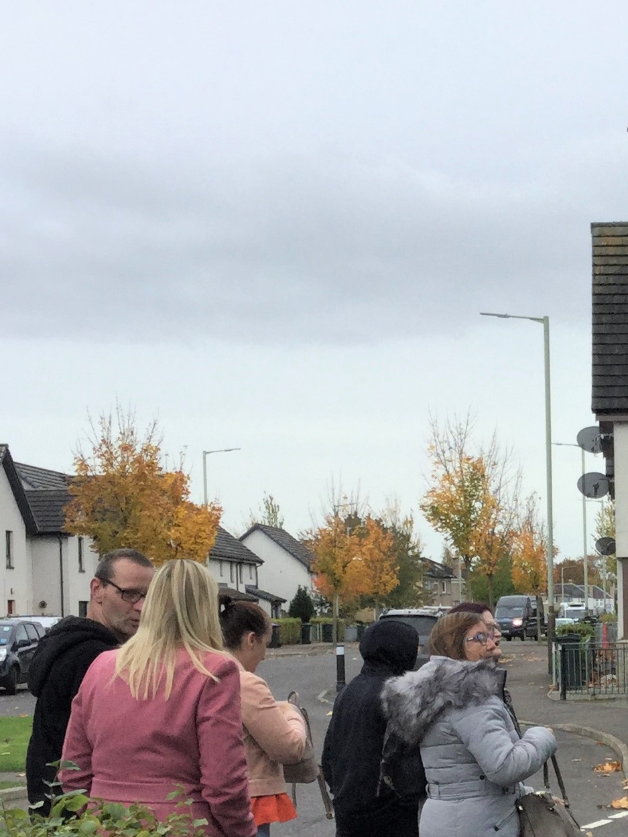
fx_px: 1959
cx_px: 641
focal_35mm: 81
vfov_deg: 23.8
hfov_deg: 17.7
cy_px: 663
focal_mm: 3.3
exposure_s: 1/324
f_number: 2.4
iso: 25
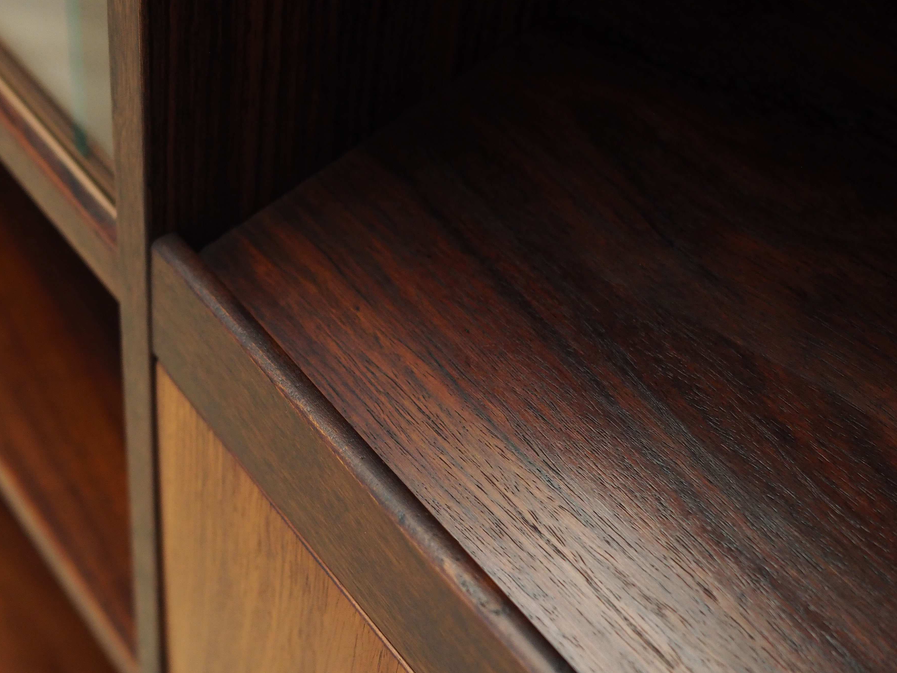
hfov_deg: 37.9
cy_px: 416
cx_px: 336
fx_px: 1296
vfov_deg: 29.0
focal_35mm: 50
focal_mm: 17
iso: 1000
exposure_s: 1/60
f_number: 2.5
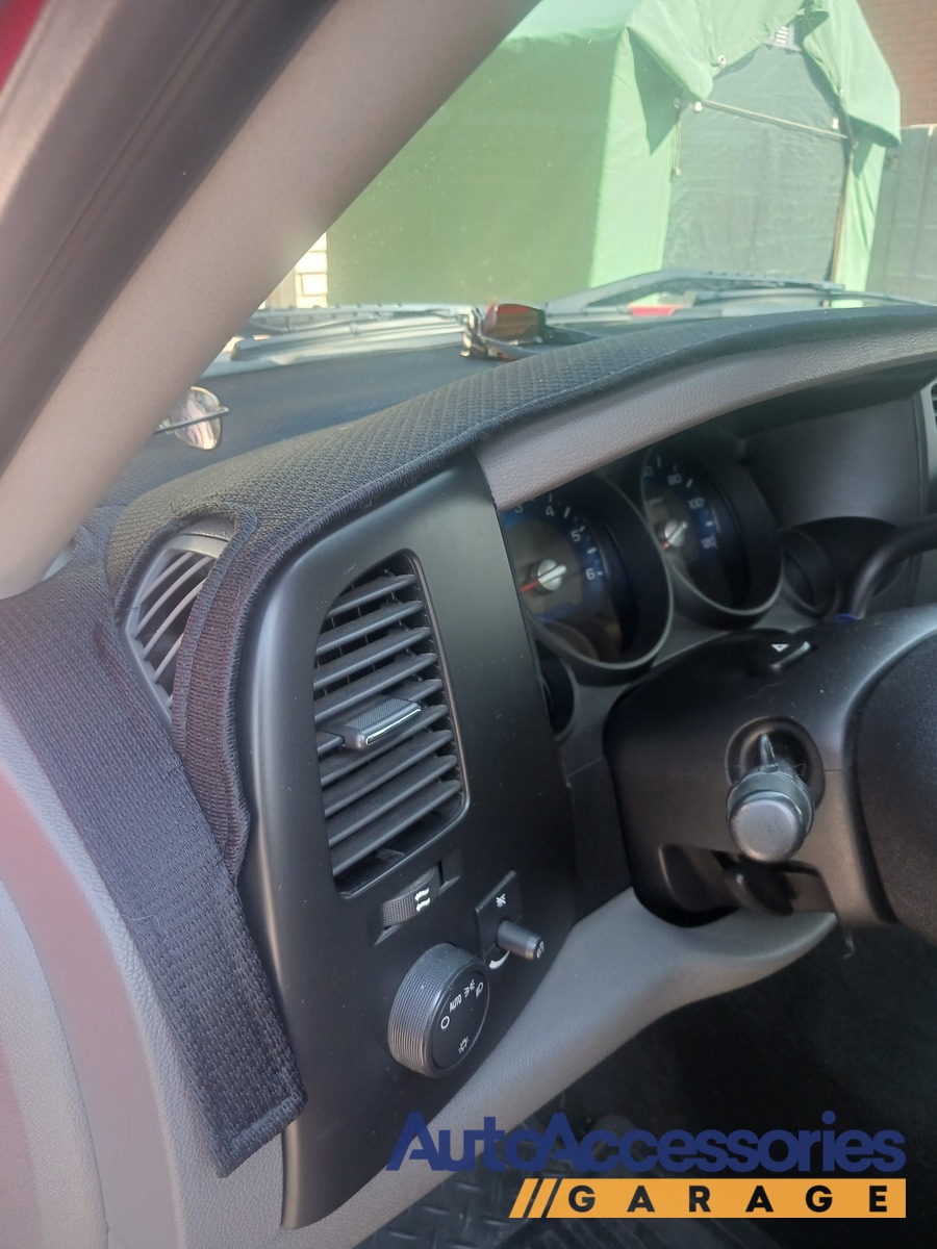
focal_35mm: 27
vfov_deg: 65.3
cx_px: 468
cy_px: 624
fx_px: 974
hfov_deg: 51.4
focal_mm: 4
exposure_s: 1/50
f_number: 1.8
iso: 80
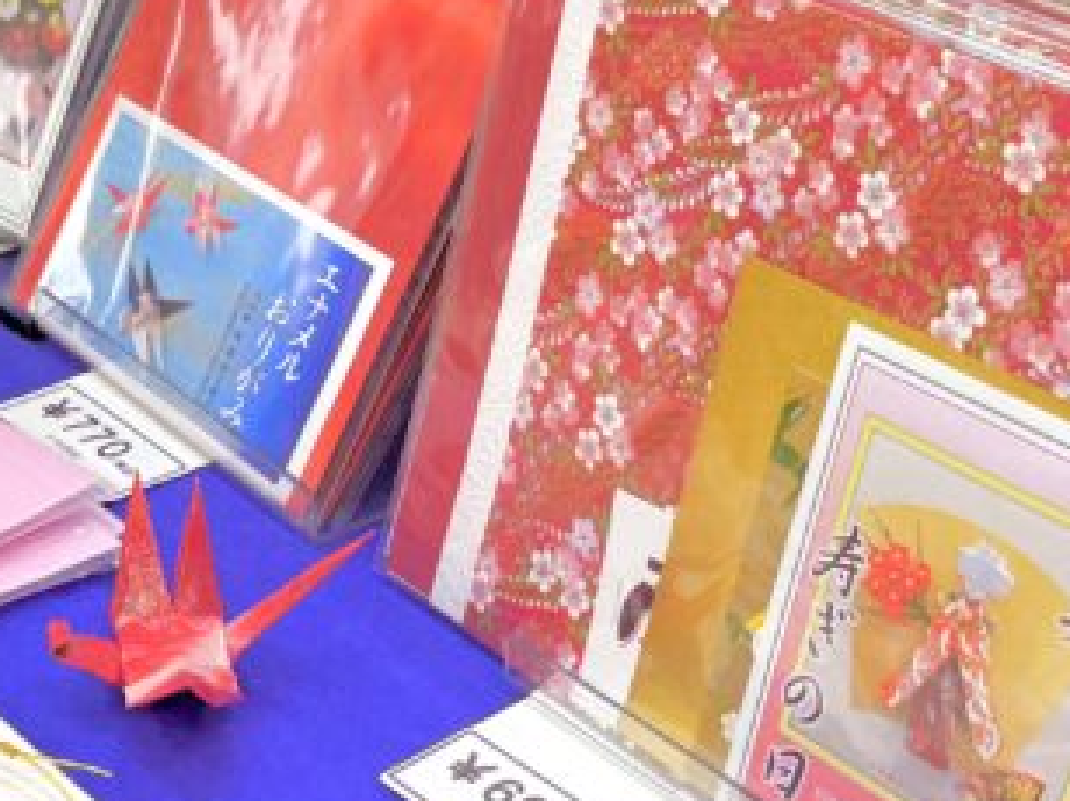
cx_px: 373
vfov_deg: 18.3
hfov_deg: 24.3
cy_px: 185
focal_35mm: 80
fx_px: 2472
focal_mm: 6.76
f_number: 1.78
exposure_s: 1/100
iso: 64
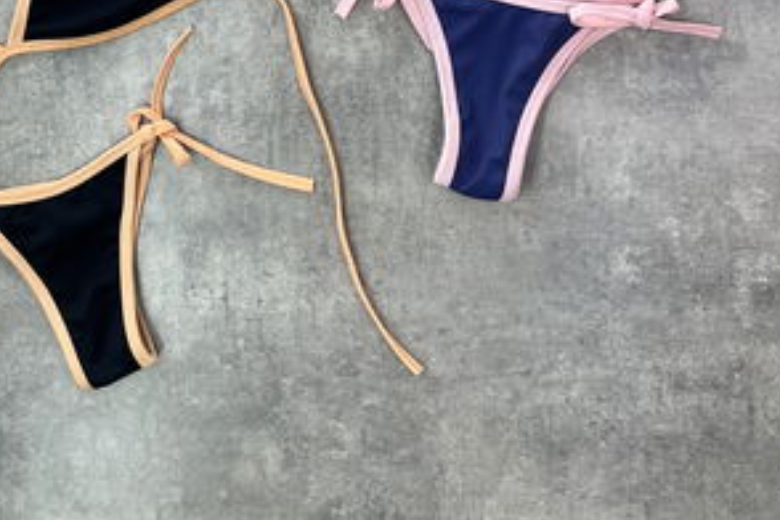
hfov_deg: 40.0
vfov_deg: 25.4
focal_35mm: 49
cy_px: -65
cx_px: 287
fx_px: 1062
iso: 40
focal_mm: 5.1
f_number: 1.6
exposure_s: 1/190
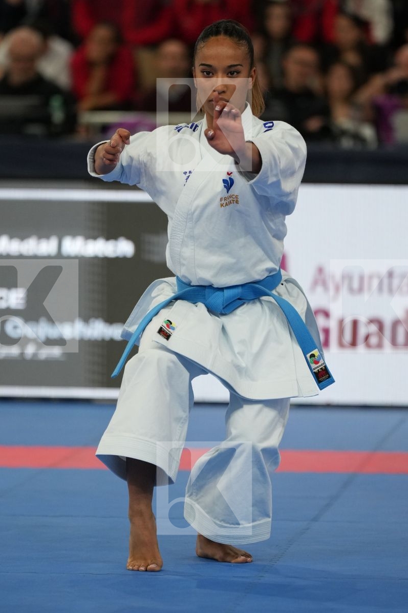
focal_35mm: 301
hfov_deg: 4.6
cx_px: 204
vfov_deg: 6.8
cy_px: 306
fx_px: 5118
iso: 1600
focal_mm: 200
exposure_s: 1/1000
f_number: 2.8
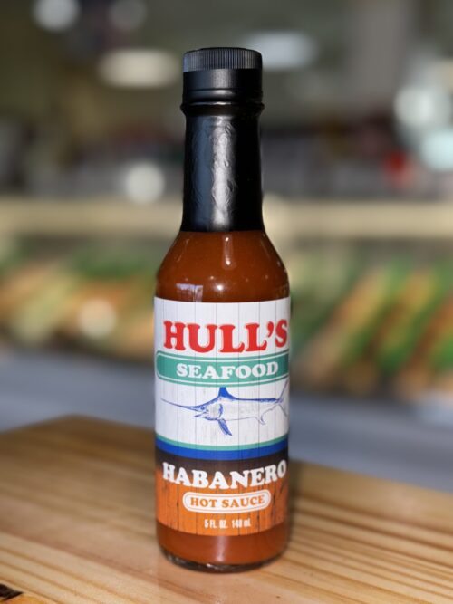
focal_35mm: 48
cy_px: 302
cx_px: 226
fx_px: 838
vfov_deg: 39.7
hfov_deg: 30.3
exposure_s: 1/275
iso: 50
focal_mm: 6.76
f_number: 1.78
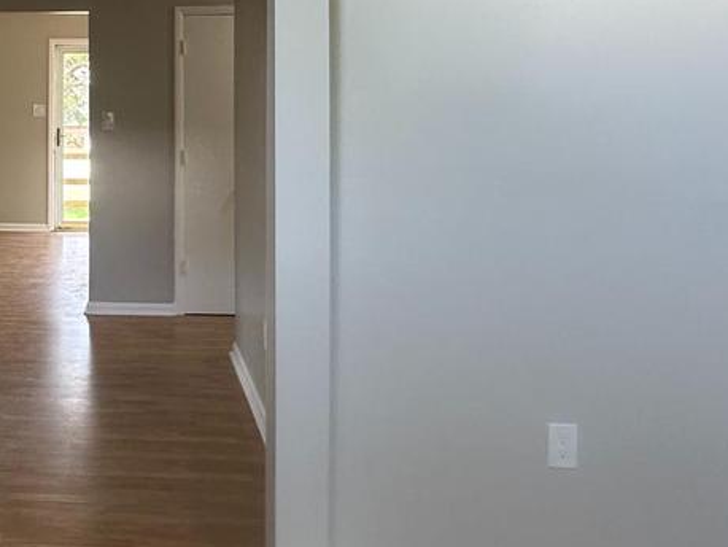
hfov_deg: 39.6
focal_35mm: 44
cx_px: 62
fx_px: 926
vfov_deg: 31.8
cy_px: 89
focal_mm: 2.22
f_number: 2.2
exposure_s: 1/99
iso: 125
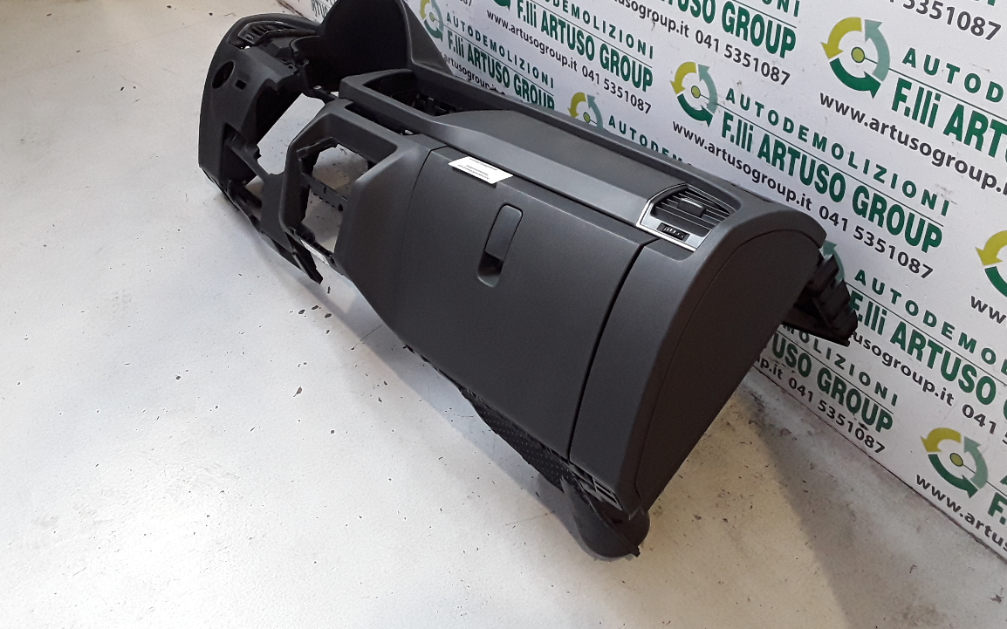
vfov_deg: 31.1
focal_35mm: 41
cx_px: 520
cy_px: 246
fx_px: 1125
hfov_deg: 48.2
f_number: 2.2
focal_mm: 3.3
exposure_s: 1/33
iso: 316
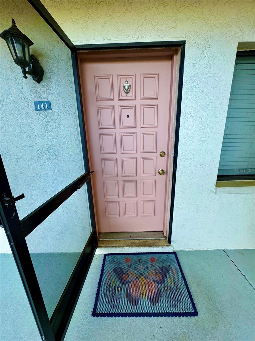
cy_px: 170
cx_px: 128
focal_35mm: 14
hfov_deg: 85.7
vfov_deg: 102.1
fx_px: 138
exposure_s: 1/99
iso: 80
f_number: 2.2
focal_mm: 2.22
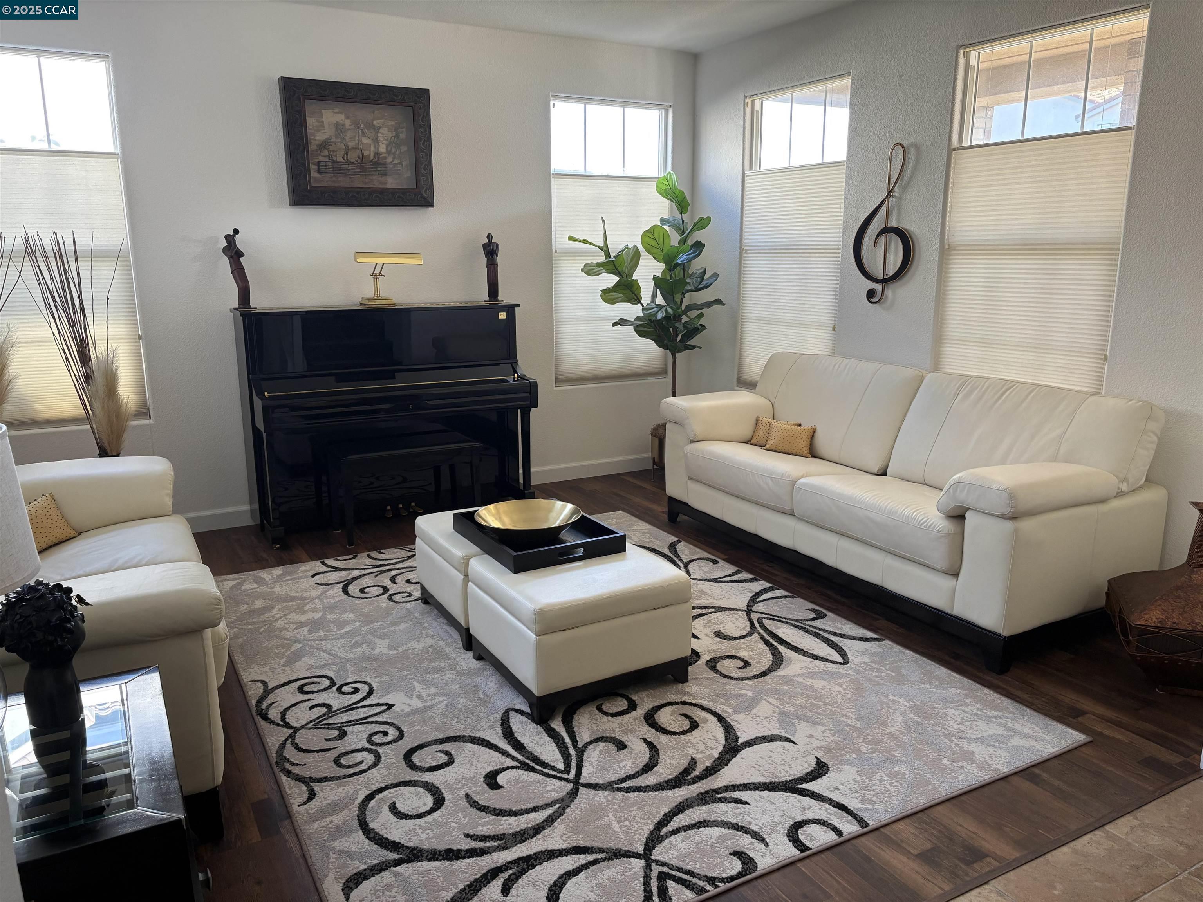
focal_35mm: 26
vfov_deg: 53.1
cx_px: 602
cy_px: 451
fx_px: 904
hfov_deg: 67.3
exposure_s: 1/118
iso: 125
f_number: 1.6
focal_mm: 5.96
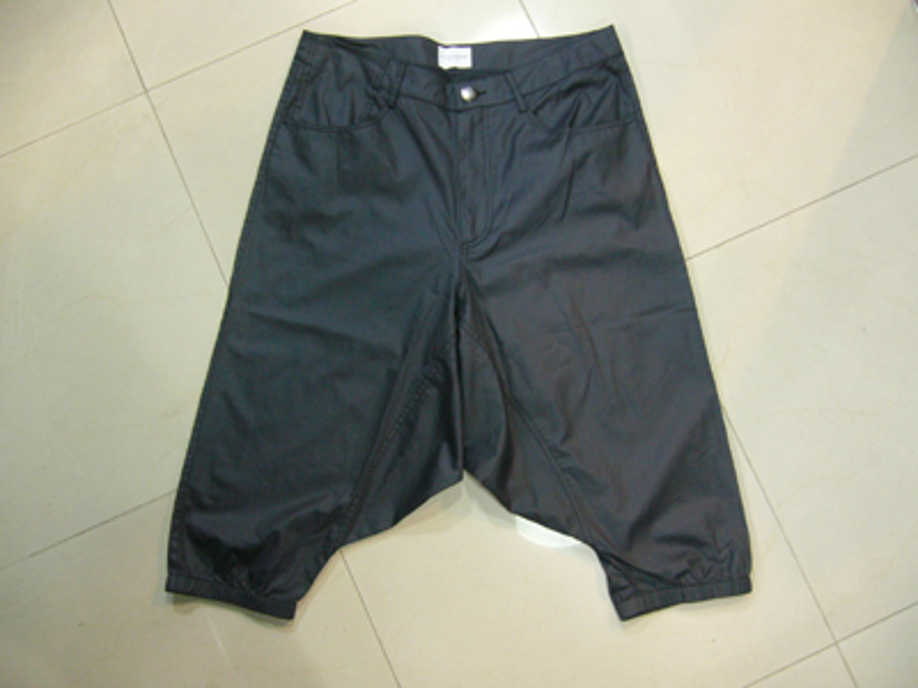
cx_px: 459
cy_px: 344
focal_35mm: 35
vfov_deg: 40.7
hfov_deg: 52.6
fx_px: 928
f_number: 2.8
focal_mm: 5.8
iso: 200
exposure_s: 1/8
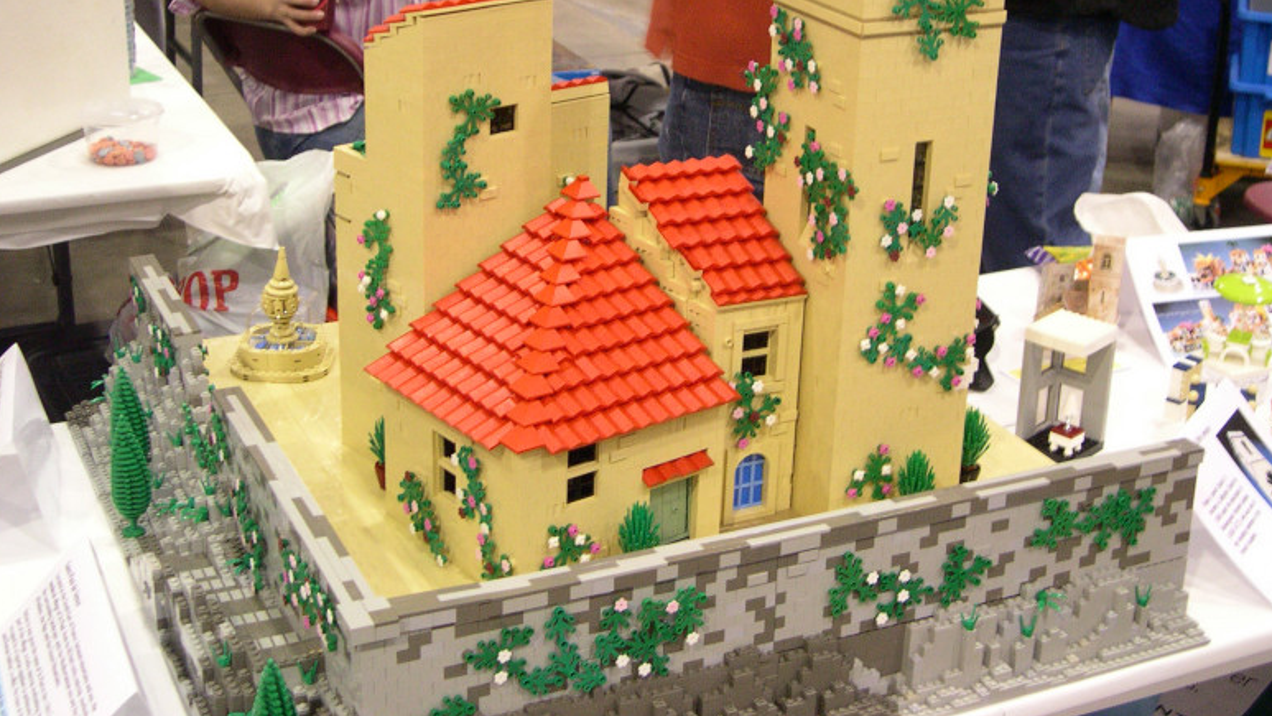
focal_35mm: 53
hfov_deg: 39.2
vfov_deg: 22.5
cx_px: 647
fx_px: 1788
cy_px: 240
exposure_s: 1/13.4
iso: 400
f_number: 3.1
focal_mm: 10.1
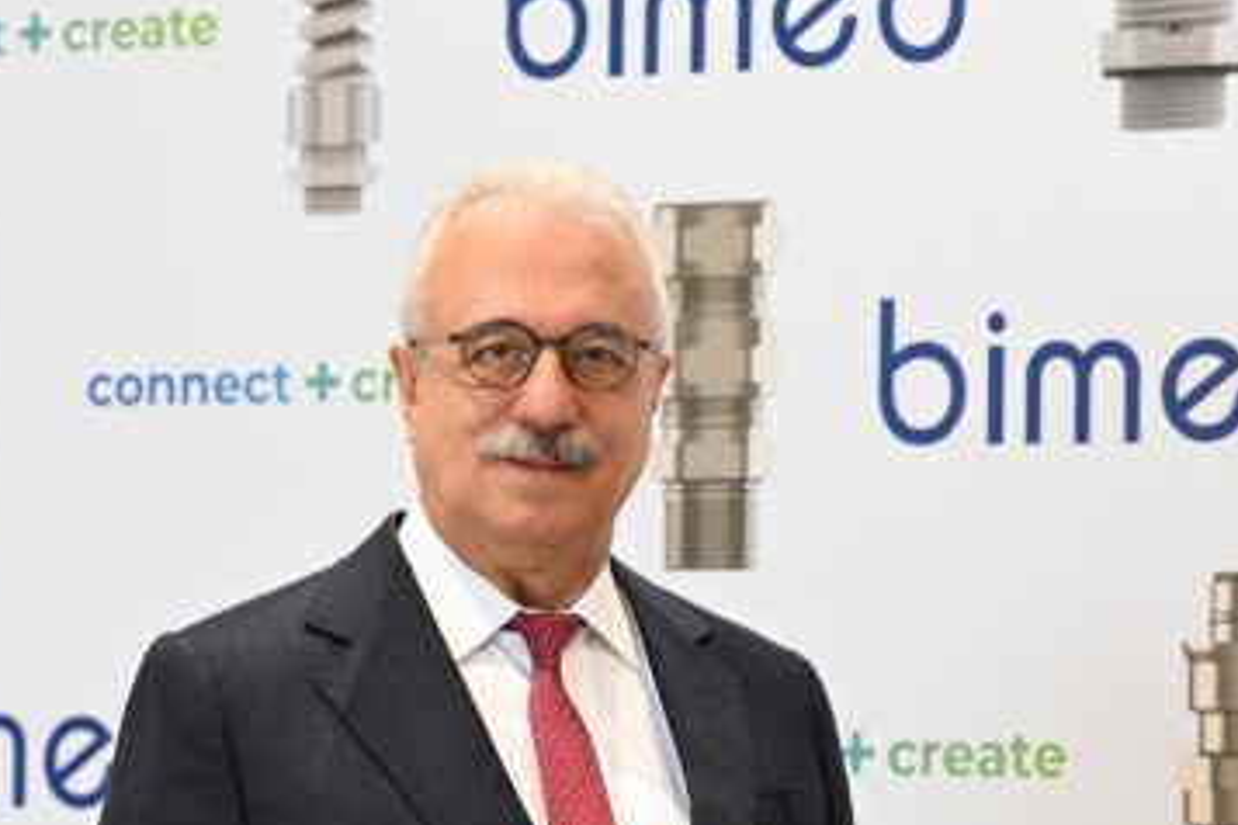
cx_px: 1165
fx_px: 6430
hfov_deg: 10.9
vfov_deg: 7.3
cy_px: 877
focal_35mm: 187
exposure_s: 1/160
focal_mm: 87
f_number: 5
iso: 4000
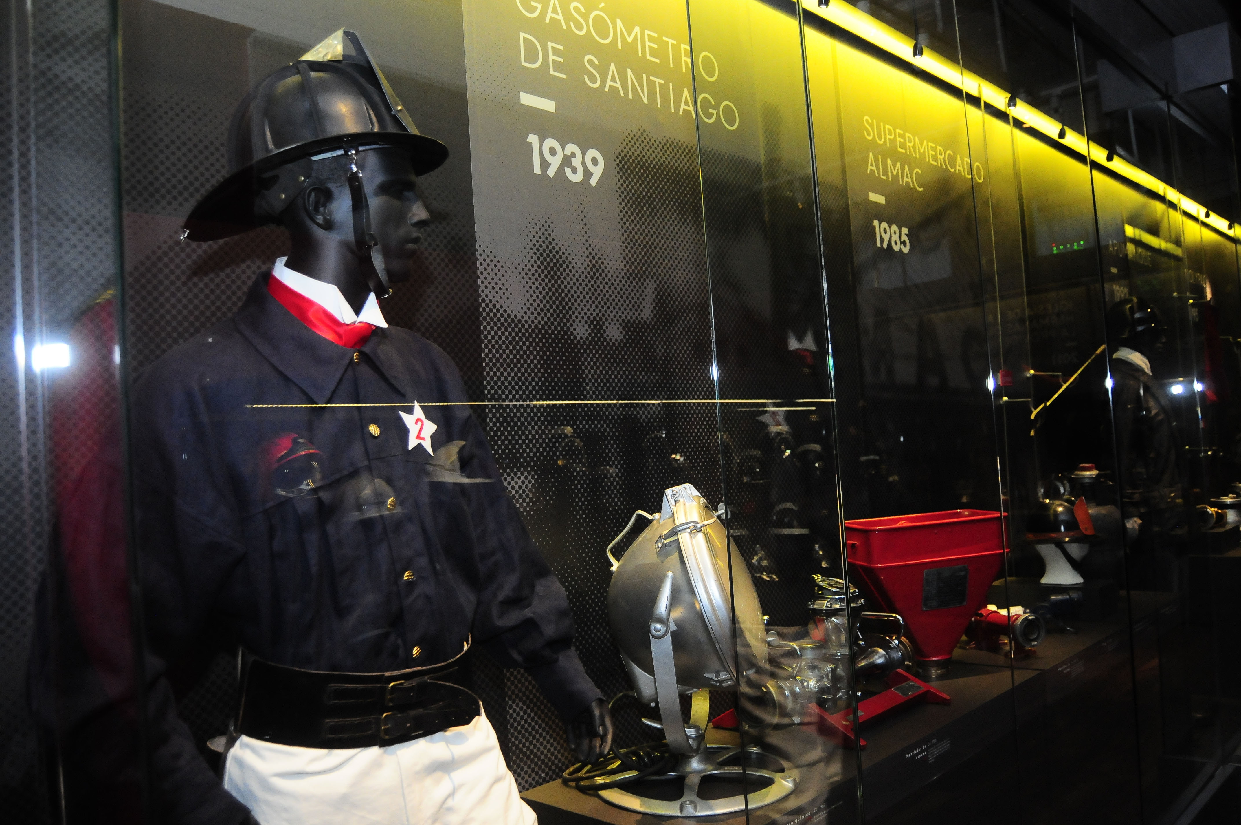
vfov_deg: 45.6
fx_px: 981
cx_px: 620
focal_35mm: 28
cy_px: 412
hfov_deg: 64.6
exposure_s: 1/80
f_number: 3.5
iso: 1250
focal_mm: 19
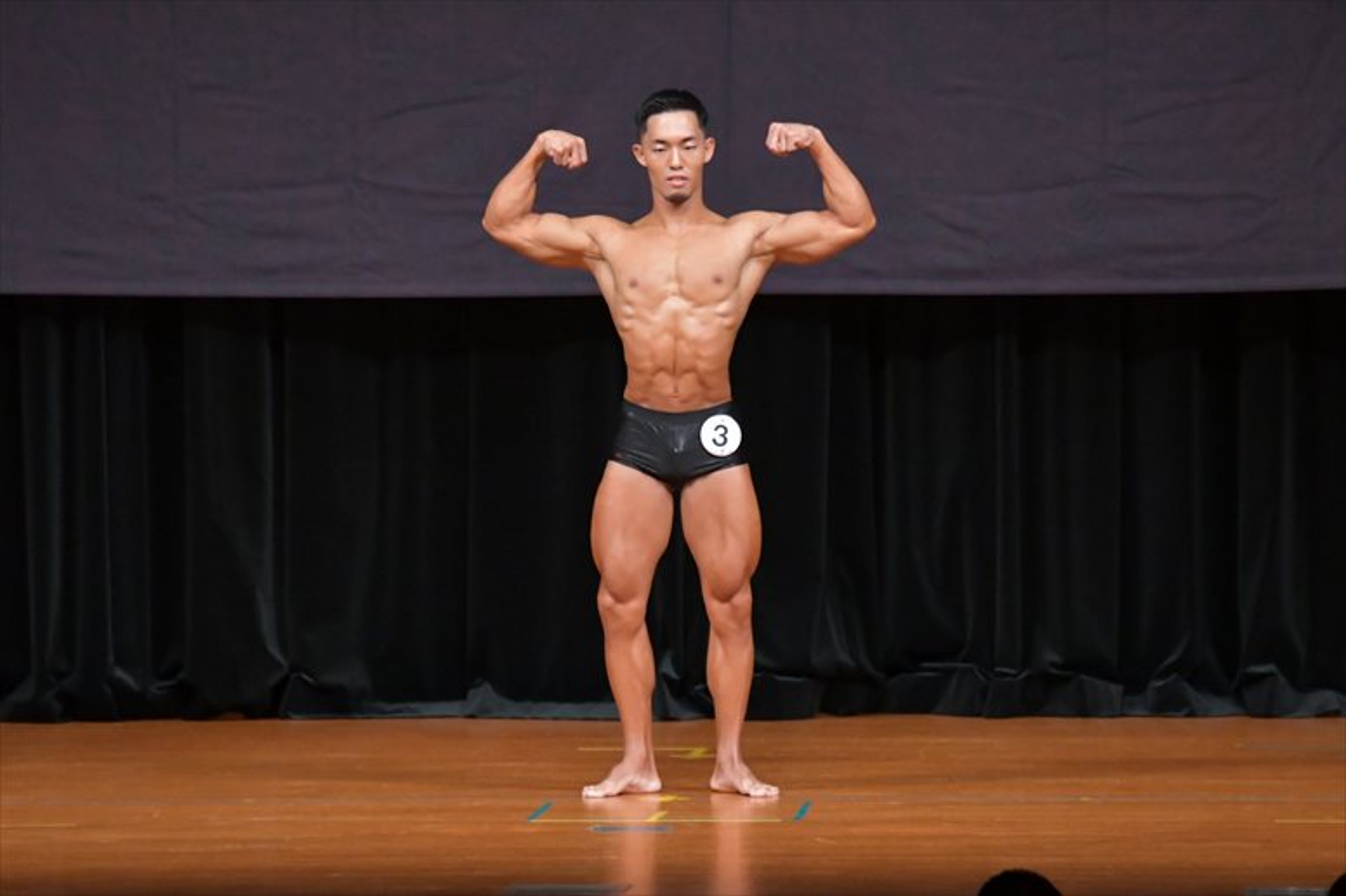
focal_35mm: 270
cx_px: 673
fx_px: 10090
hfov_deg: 7.6
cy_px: 448
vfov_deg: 5.1
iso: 5000
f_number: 5.6
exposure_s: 1/400
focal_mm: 180
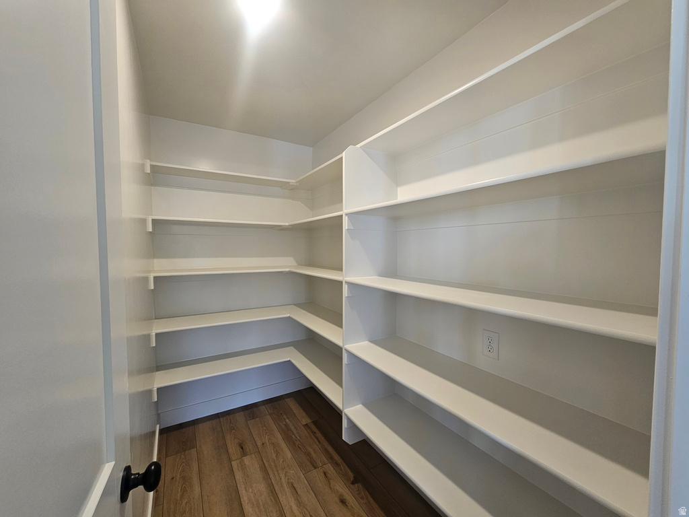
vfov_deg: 89.9
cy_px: 258
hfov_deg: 106.2
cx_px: 344
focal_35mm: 13
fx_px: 259
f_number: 2.2
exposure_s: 1/60
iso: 125
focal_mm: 2.2
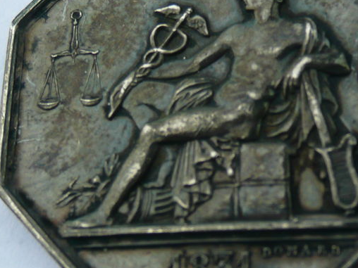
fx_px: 1220
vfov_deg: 12.6
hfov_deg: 16.7
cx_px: 229
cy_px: 120
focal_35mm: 118
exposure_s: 1/160
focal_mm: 8.2
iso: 100
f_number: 4.2
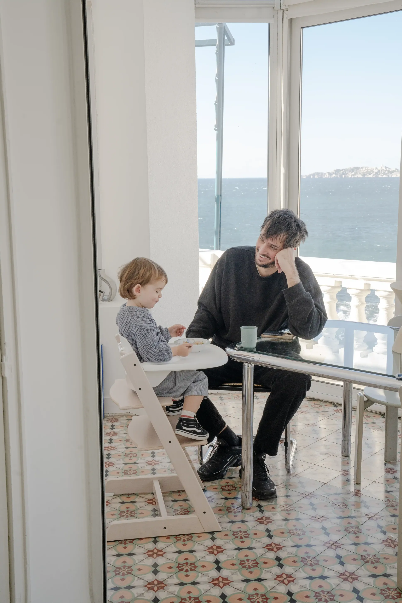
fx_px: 754
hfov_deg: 29.9
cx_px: 201
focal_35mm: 45
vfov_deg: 43.6
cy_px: 302
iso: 800
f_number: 9
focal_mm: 45
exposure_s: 1/200
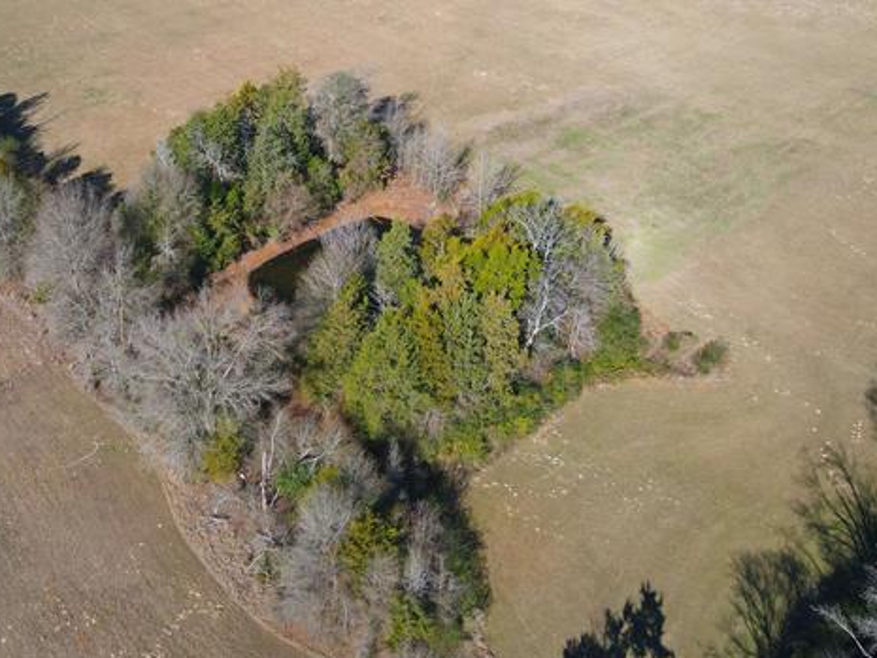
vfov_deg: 42.6
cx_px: 338
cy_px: 241
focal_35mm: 33
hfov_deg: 54.8
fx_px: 836
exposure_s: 1/400
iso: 100
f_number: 2.8
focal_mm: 4.5
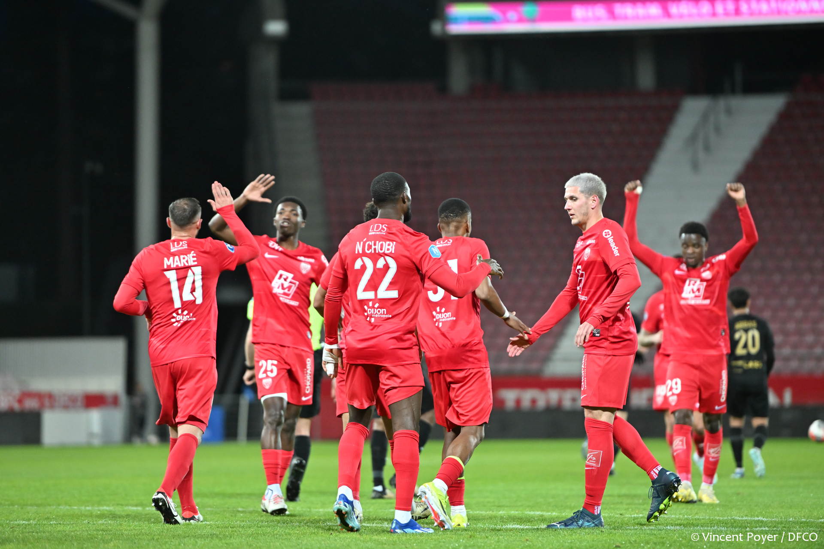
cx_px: 412
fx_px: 4577
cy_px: 274
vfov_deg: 6.9
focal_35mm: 200
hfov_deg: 10.3
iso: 3200
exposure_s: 1/1250
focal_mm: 200
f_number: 2.8
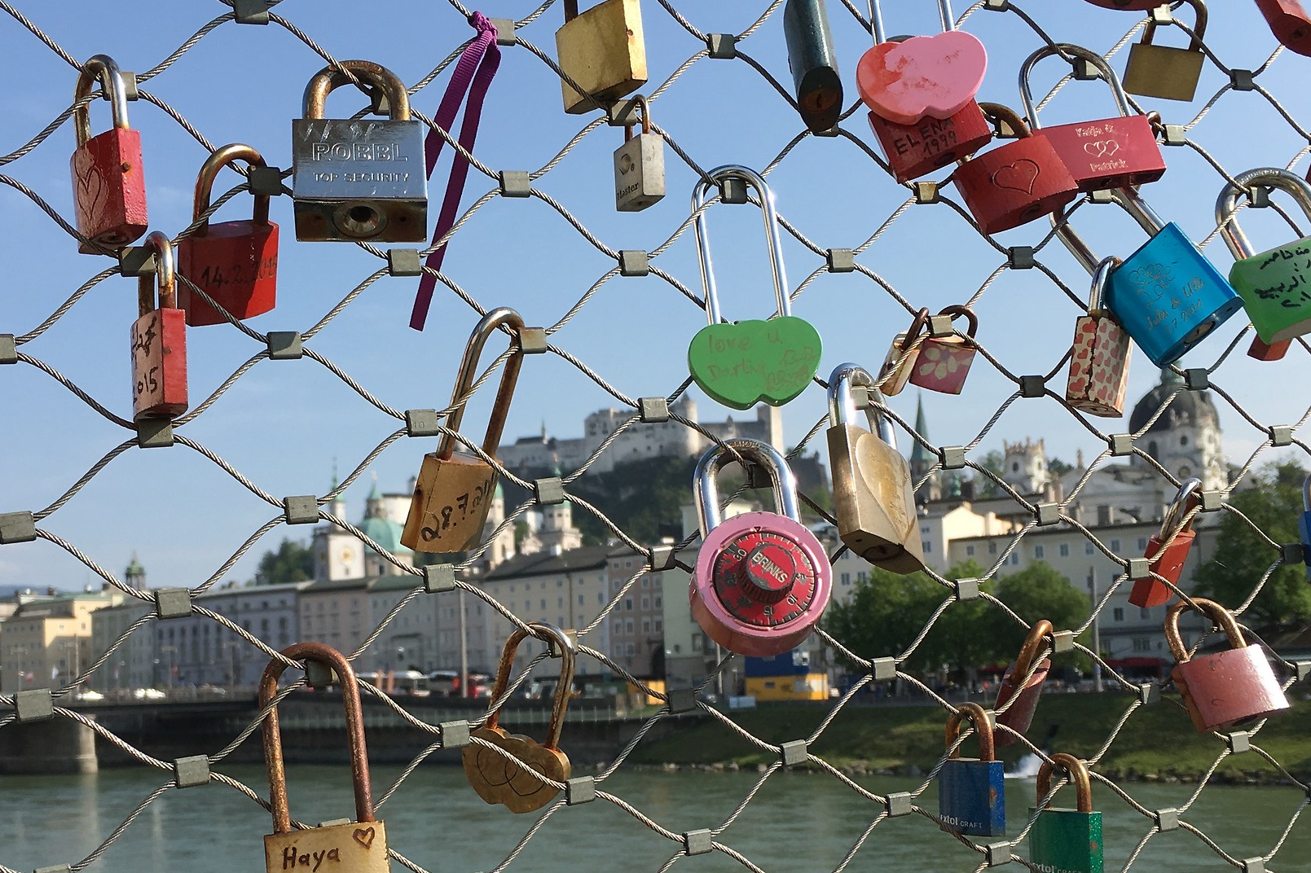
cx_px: 564
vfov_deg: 29.5
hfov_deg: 43.5
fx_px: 1638
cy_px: 630
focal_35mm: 45
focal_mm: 4.15
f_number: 2.2
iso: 25
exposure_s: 1/1508
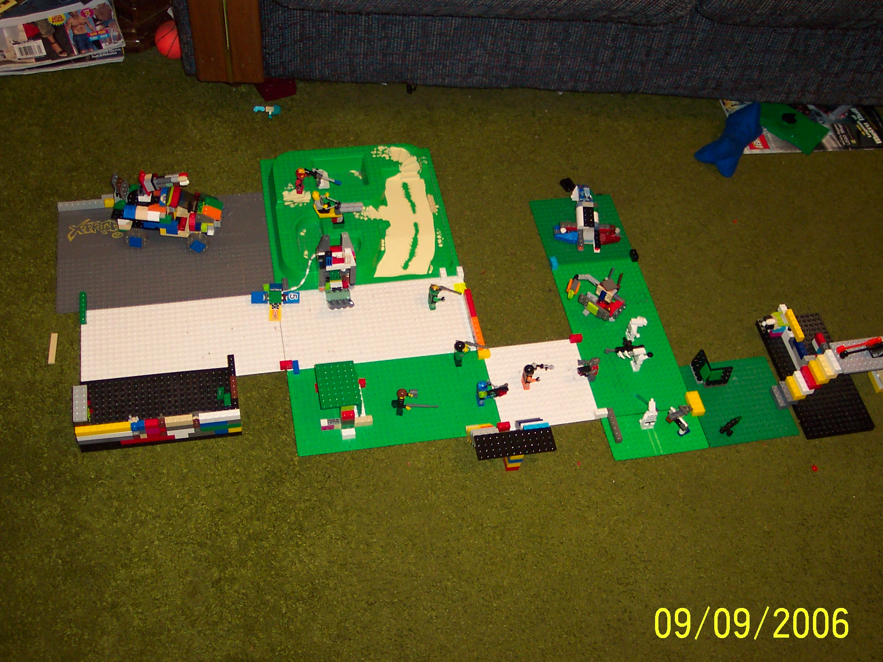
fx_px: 1071
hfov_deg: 44.8
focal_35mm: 42
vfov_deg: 34.3
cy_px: 335
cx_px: 446
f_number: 2.8
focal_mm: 8
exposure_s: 1/30
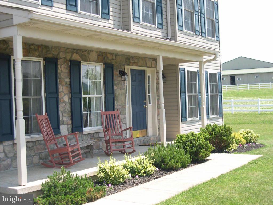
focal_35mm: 52
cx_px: 136
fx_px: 410
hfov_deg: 36.8
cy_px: 102
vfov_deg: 28.0
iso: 100
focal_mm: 11.1
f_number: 3.2
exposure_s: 1/431
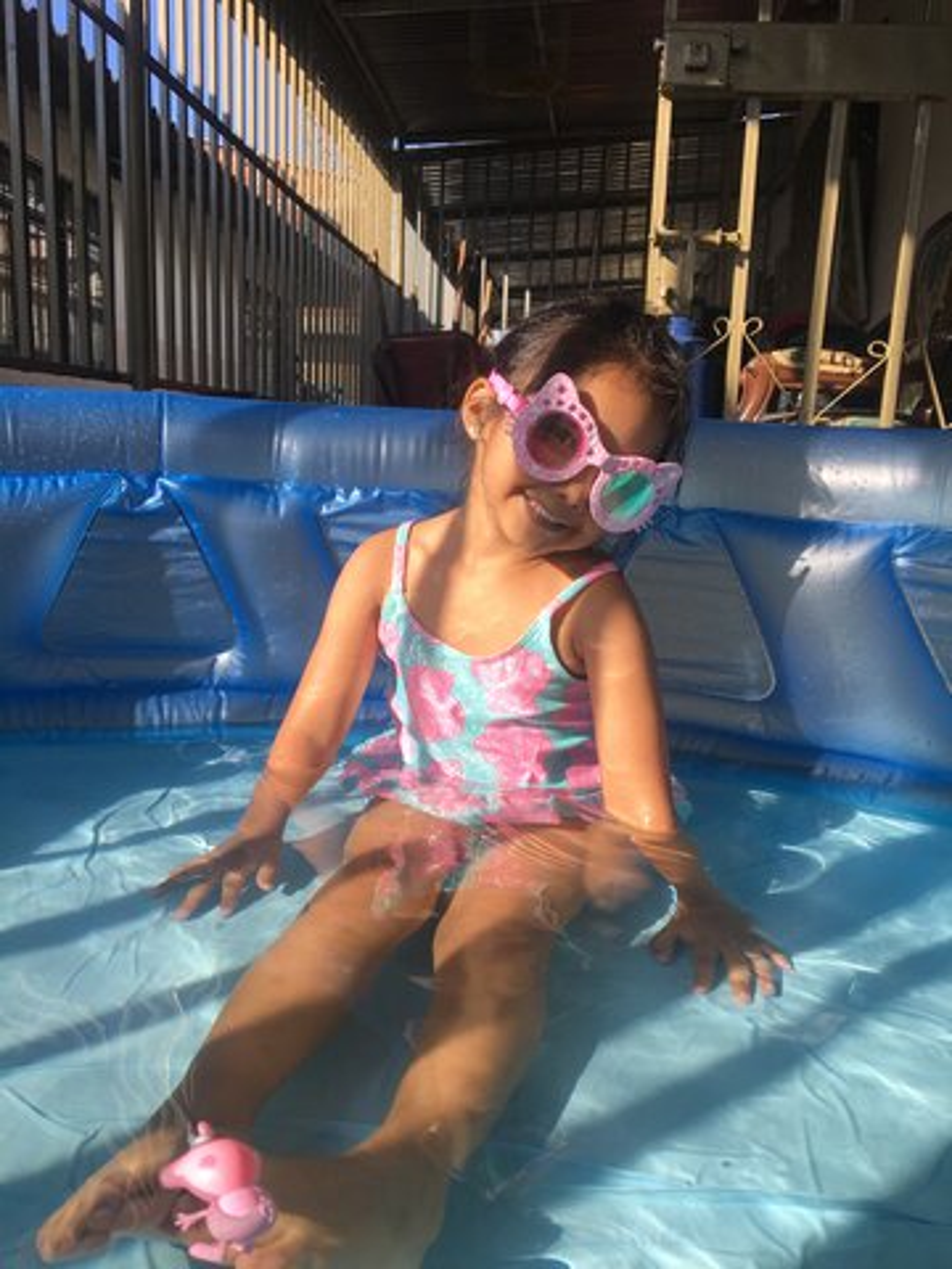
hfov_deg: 48.2
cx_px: 476
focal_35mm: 29
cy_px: 634
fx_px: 1063
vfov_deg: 61.7
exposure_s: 1/596
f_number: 2.2
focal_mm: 4.15
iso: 25
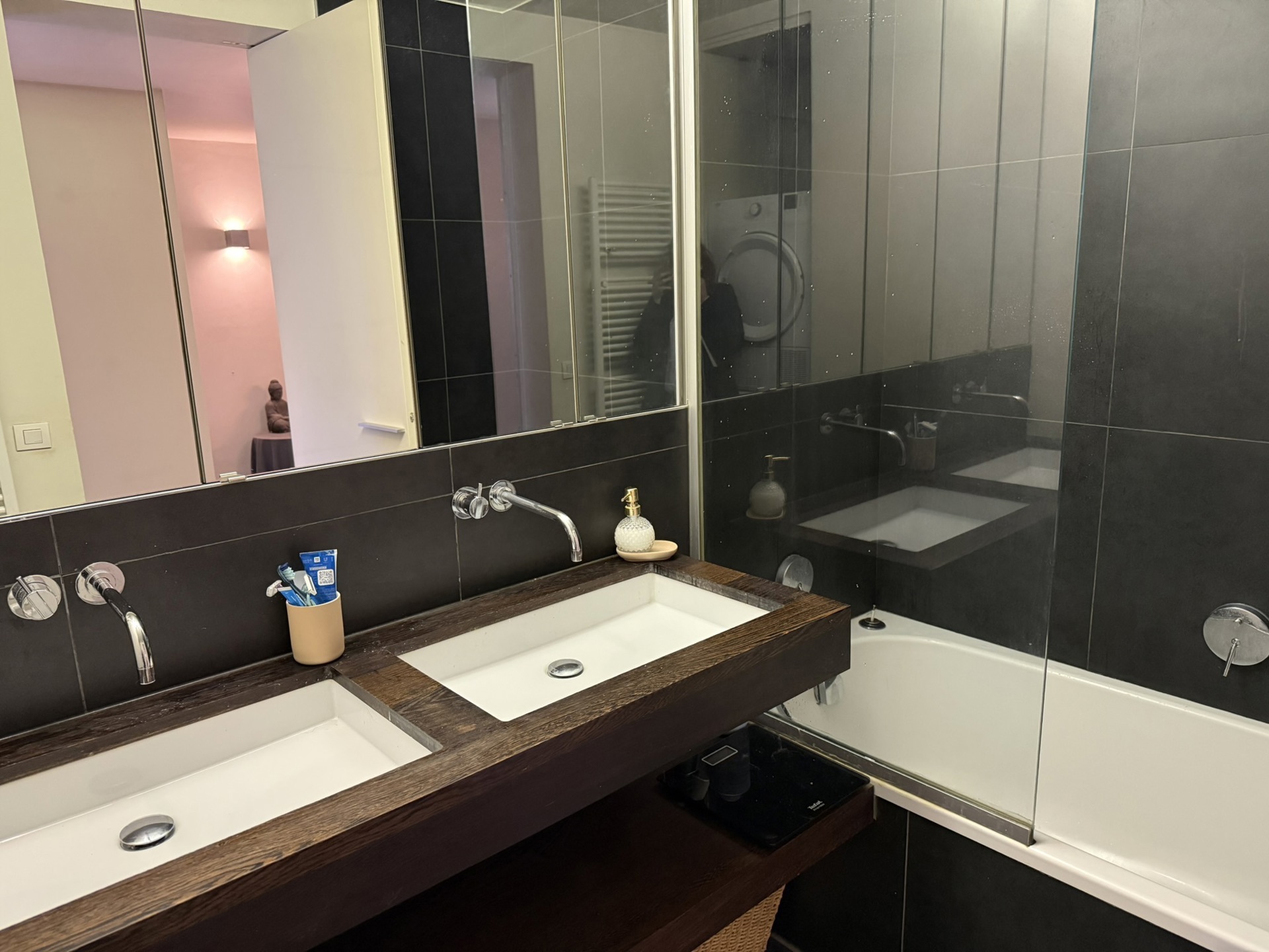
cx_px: 634
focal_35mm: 24
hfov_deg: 71.6
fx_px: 880
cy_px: 476
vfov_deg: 56.8
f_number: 1.78
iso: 640
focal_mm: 6.76
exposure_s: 1/33
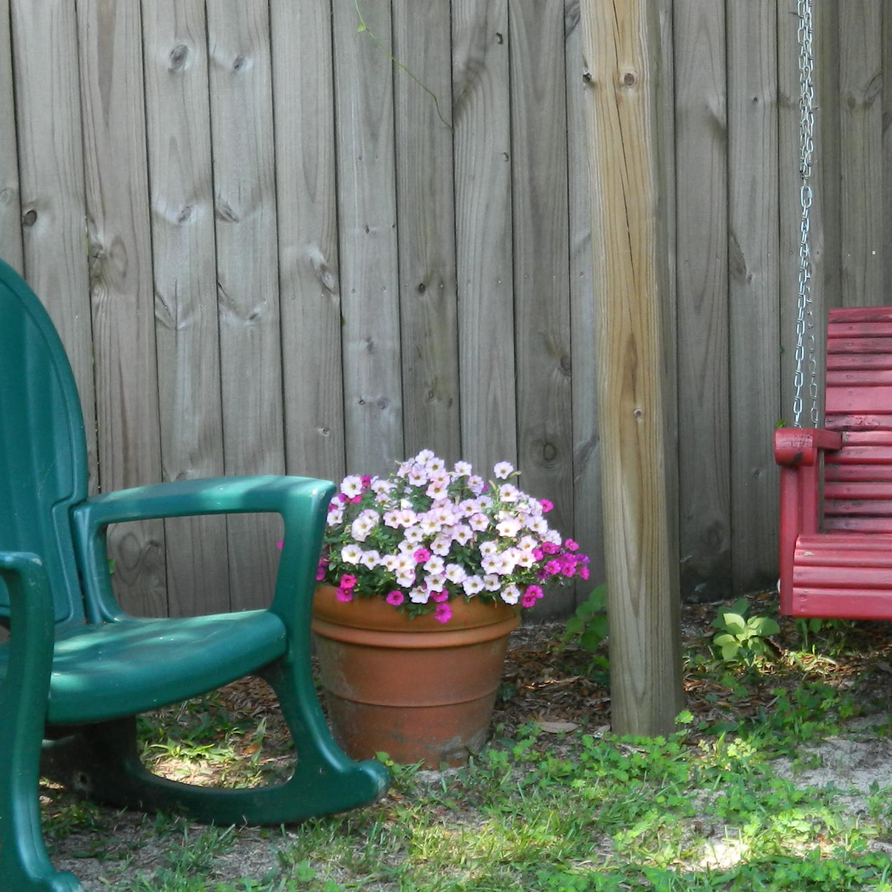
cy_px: 324
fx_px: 2420
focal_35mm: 83
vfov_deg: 20.8
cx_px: 768
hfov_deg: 20.5
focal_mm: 7.3
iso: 80
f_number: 3.5
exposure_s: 1/50
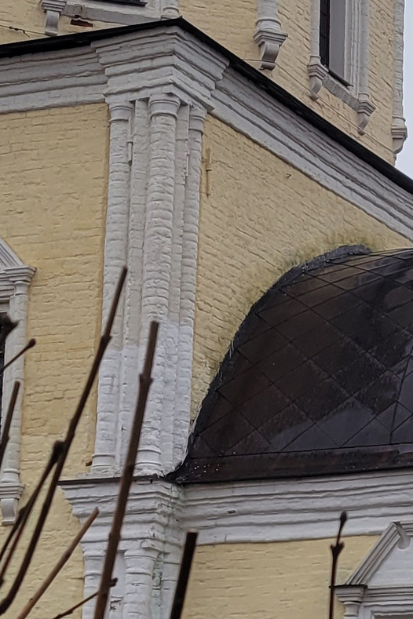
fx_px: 2013
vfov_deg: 17.5
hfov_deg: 11.5
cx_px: 492
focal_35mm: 117
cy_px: 363
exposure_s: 1/208
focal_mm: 5.4
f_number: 1.8
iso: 40
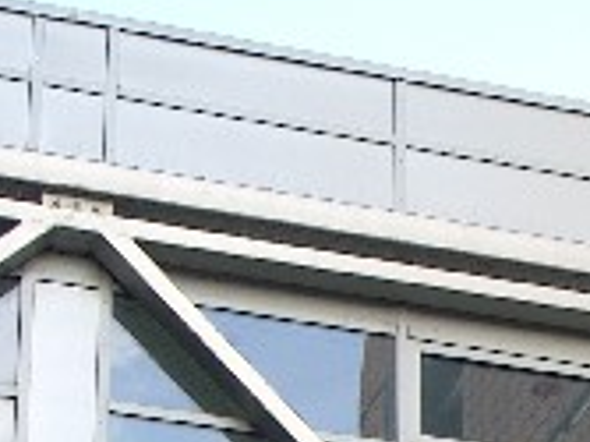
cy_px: 716
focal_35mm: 238
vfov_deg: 6.1
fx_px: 4054
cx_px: 846
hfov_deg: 8.2
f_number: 4
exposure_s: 1/125
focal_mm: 14.2
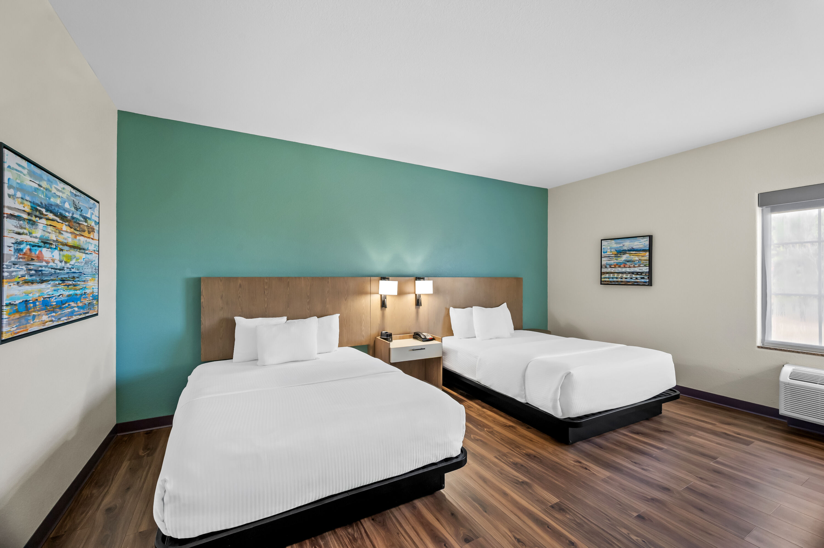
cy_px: 274
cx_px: 412
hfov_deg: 100.4
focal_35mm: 15
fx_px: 343
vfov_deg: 77.2
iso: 1400
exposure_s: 1/15
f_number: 8
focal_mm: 15
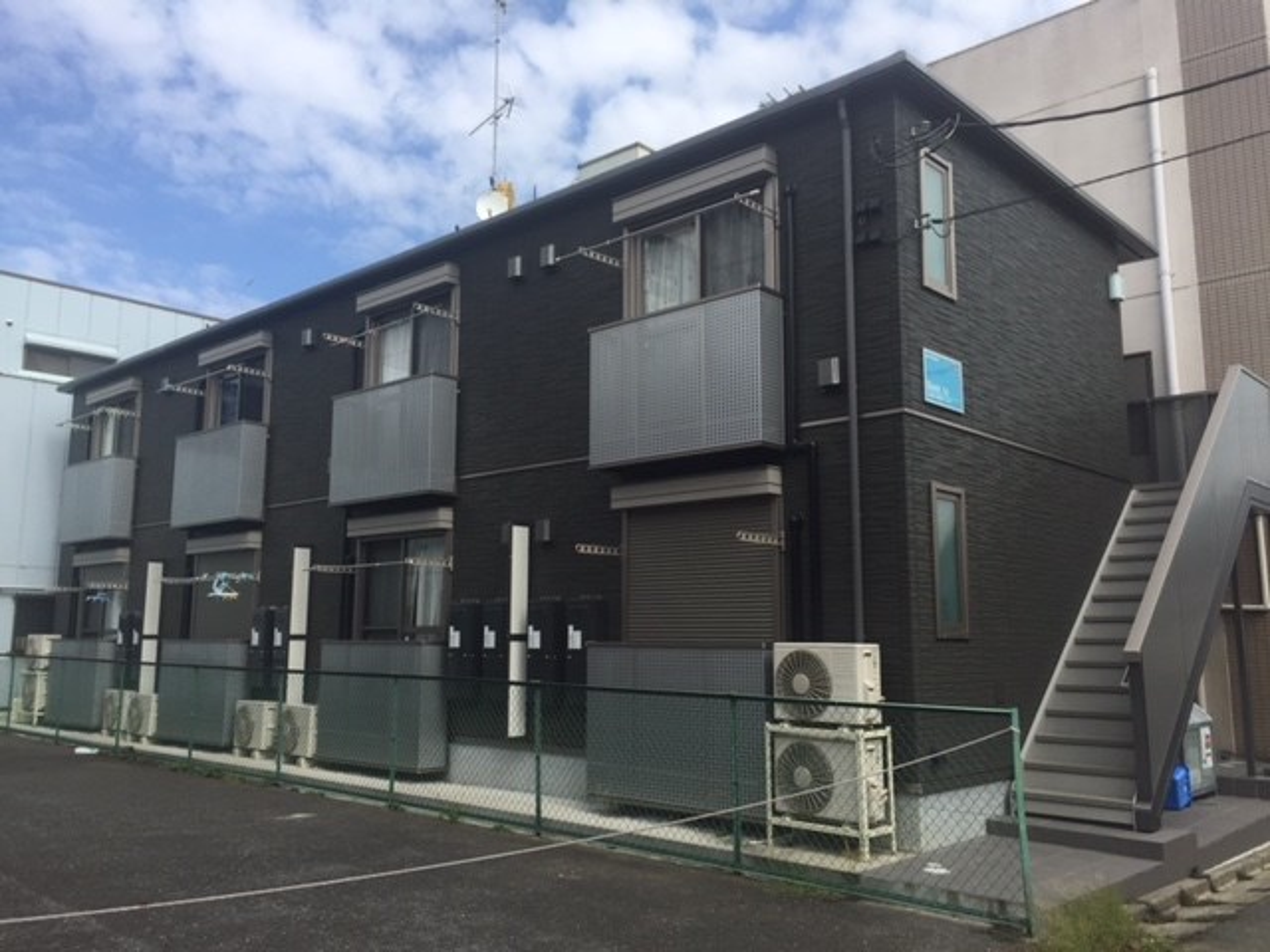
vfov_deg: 48.2
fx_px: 1064
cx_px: 635
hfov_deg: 61.7
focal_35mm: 29
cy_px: 476
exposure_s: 1/1319
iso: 32
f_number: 2.2
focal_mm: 4.15
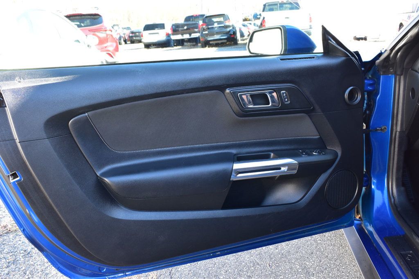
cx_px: 210
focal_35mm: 36
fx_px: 419
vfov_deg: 36.8
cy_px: 140
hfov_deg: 53.1
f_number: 8
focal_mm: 24
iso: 400
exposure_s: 1/50
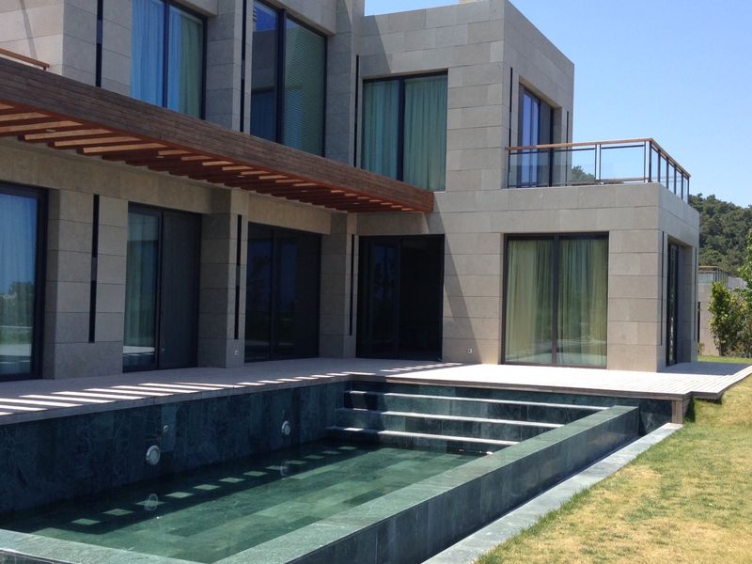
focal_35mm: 44
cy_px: 282
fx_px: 956
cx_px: 376
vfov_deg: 32.9
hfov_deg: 42.9
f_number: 2.4
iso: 50
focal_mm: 4.12
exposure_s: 1/951
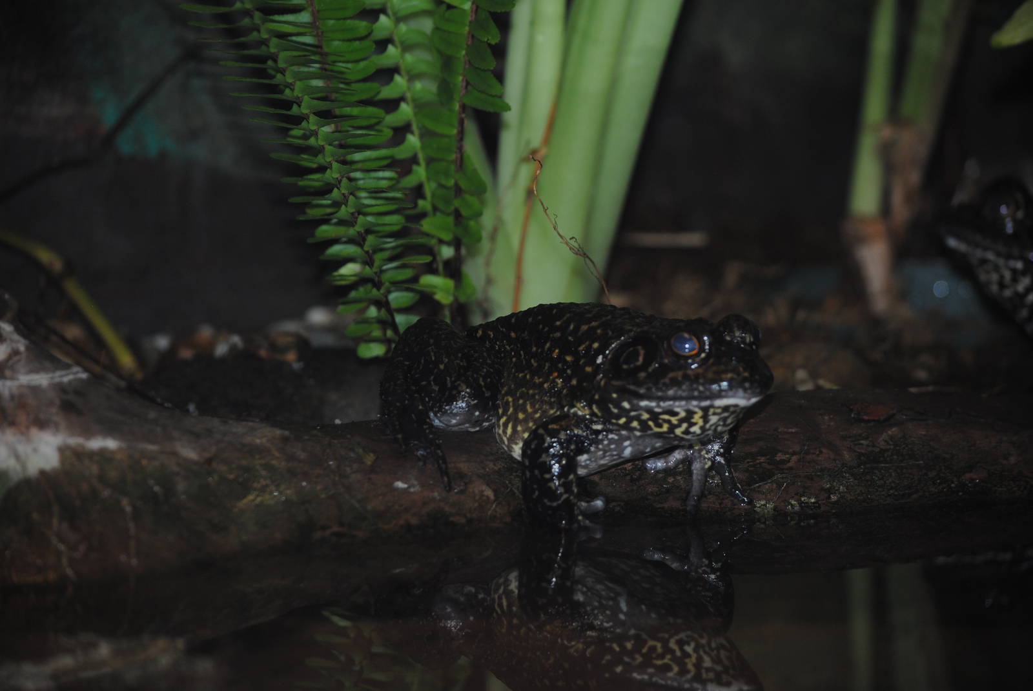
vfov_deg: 9.4
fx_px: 4223
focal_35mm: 147
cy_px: 346
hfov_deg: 13.9
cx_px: 516
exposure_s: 1/60
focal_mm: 98
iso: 200
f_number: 4.5
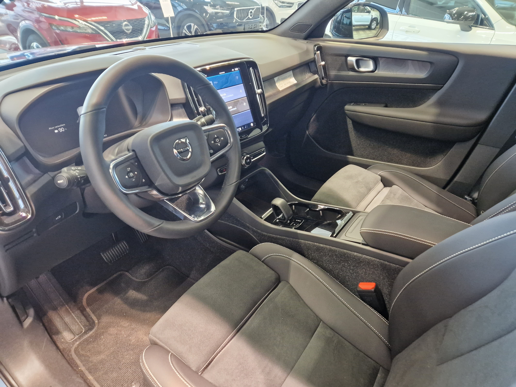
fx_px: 343
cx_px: 258
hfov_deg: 73.9
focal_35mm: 23
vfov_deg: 58.9
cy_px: 194
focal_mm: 5.4
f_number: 1.8
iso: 640
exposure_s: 1/100
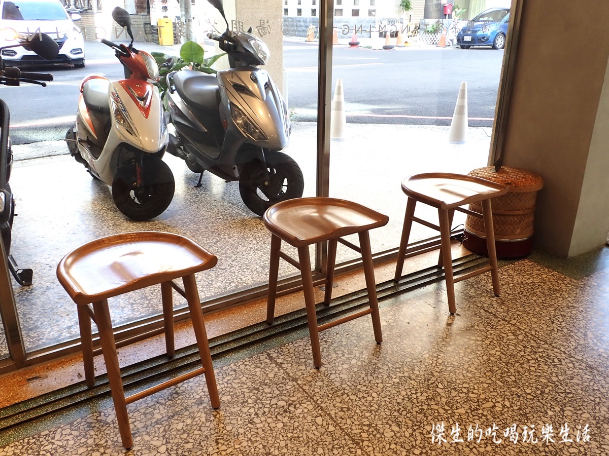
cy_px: 228
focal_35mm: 30
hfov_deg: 60.0
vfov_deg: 46.8
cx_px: 304
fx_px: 528
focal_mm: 5.5
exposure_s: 1/80
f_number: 3.2
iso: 100
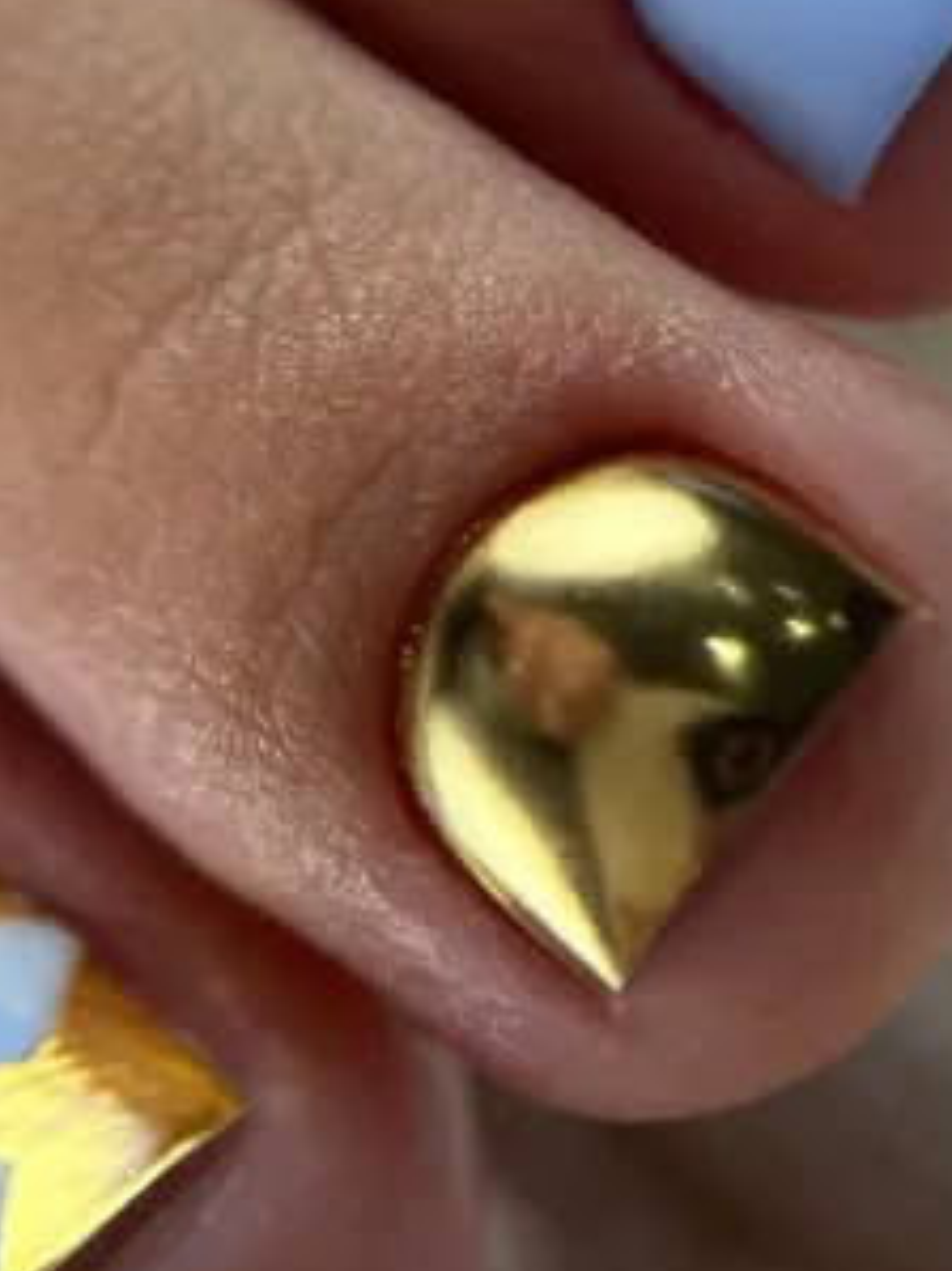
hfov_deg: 16.8
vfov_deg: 21.9
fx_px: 3192
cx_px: 765
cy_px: 94
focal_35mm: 87
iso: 50
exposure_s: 1/558
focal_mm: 5.7
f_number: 1.5
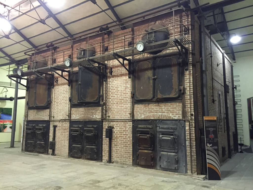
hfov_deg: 61.7
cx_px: 126
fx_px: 212
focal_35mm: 29
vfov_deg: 48.2
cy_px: 95
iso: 320
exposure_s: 1/17
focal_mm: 4.15
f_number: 2.2
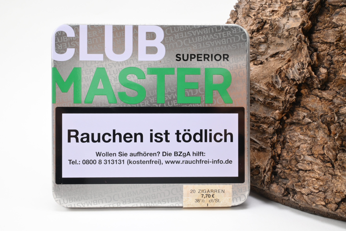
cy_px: 116
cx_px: 173
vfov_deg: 36.2
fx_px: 353
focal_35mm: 37
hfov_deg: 52.2
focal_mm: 24.5
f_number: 22
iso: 640
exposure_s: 1/15
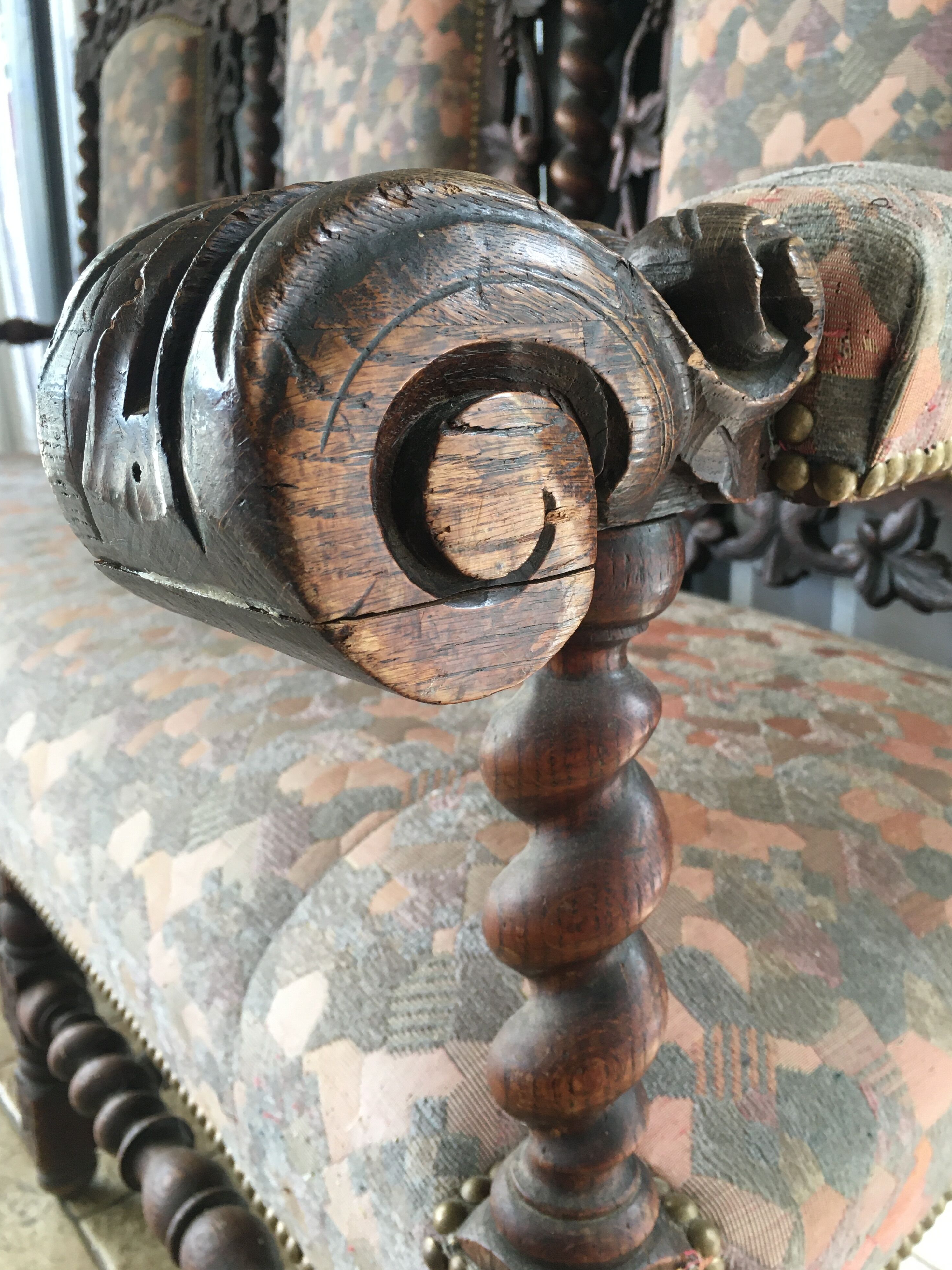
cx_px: 470
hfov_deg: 46.8
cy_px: 617
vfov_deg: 60.0
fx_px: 1100
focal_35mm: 30
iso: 50
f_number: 2.2
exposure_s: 1/33
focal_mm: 4.15
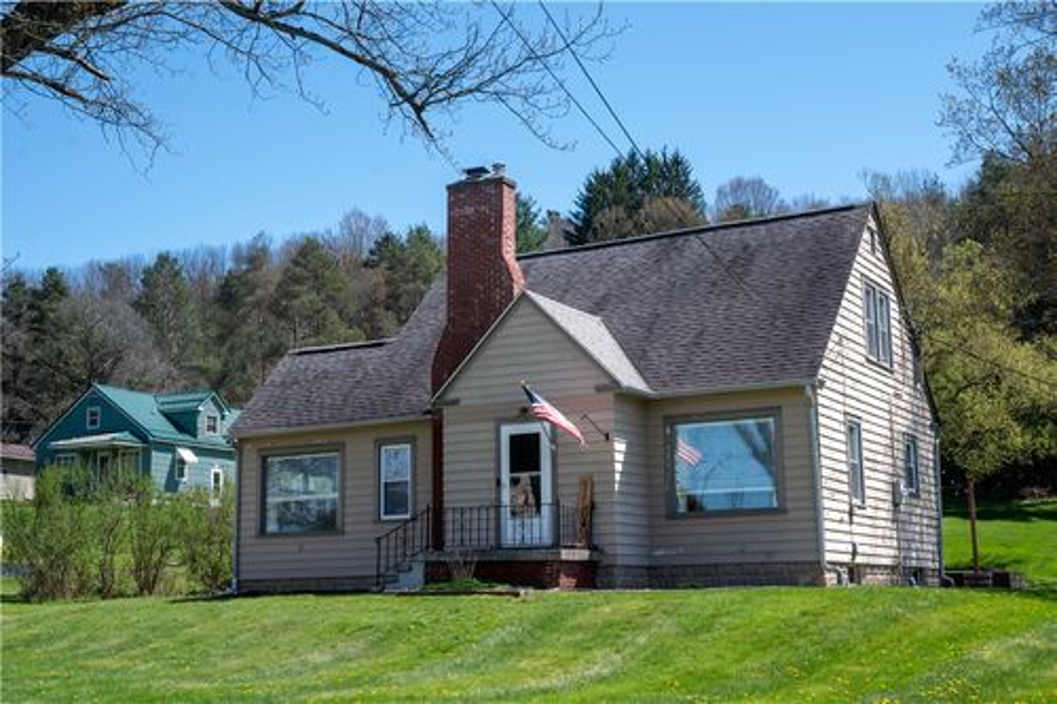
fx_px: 1350
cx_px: 528
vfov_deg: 29.2
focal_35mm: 46
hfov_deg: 42.8
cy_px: 352
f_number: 7.1
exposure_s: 1/125
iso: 64
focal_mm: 46
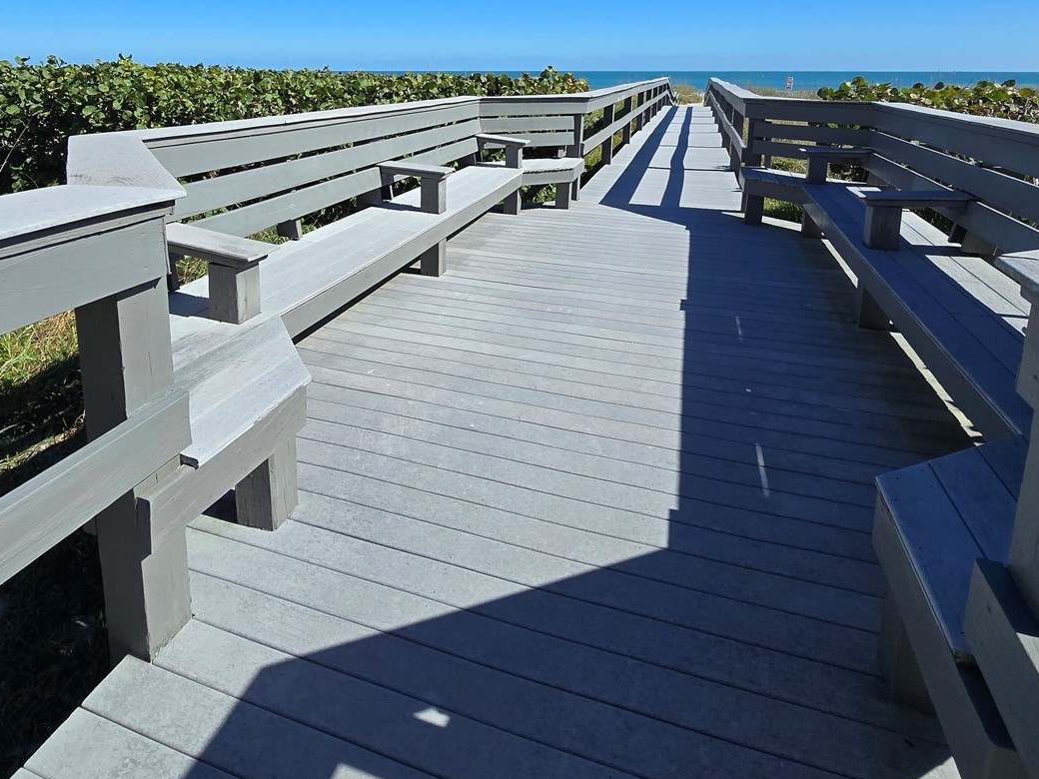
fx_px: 600
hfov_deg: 81.4
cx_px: 454
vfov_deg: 62.4
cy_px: 200
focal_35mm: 20
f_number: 2.2
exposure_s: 1/3059
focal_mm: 2.2
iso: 50
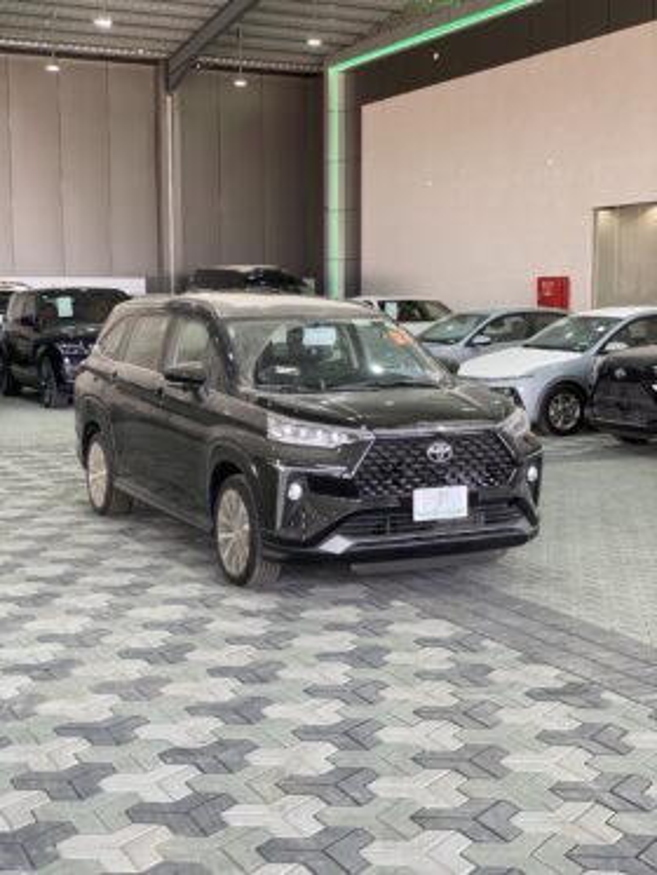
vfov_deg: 36.8
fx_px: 1315
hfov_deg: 28.0
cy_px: 438
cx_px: 328
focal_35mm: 52
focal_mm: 6
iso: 50
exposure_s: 1/120
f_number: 2
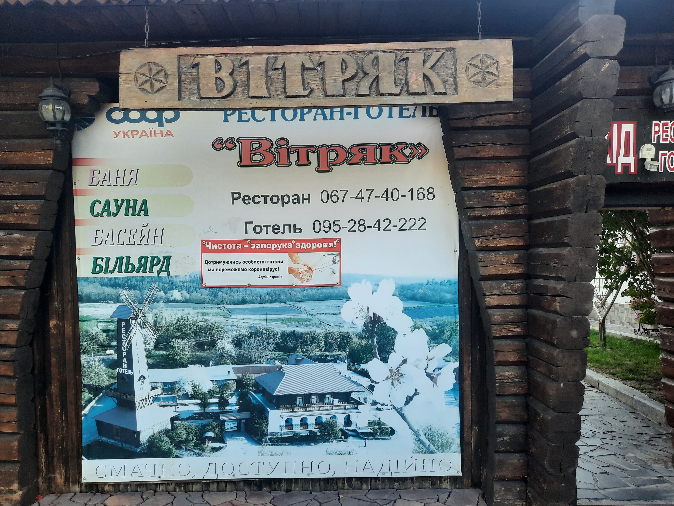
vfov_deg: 53.1
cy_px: 260
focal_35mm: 26
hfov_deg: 67.3
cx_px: 328
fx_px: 506
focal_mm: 4.6
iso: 32
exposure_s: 1/101
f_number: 2
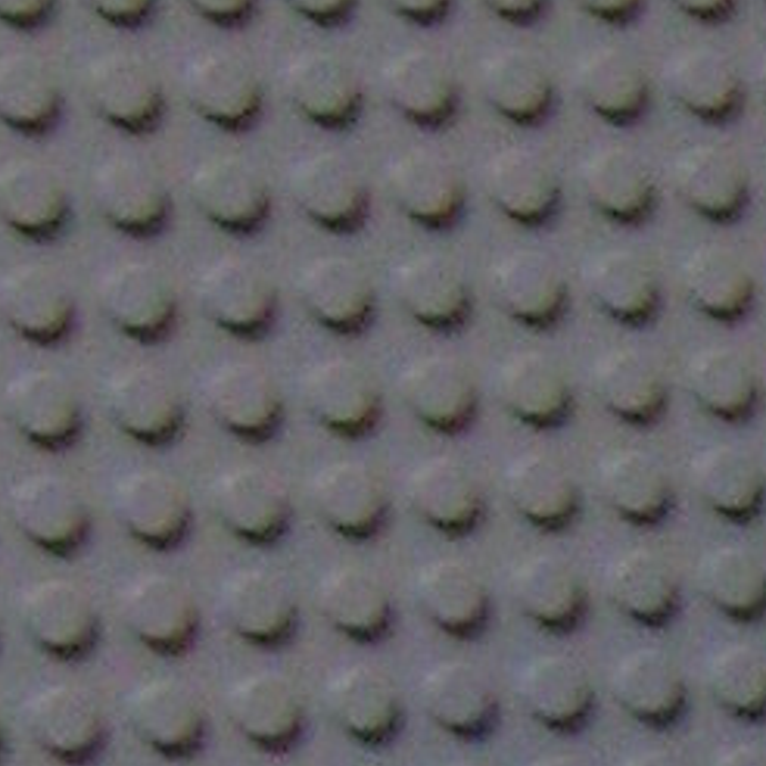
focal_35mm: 398
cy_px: 1588
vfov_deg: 4.3
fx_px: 9964
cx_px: 2158
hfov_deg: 4.3
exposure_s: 1/64
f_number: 2.8
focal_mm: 5.4
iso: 200
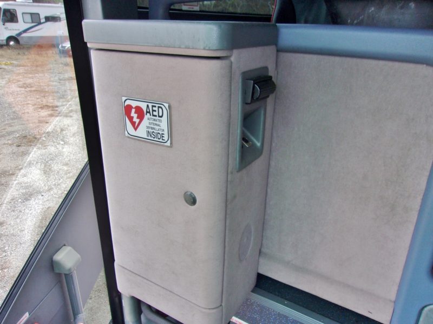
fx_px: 338
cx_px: 216
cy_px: 162
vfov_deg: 51.4
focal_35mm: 27
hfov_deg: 65.3
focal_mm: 4.9
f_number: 3
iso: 80
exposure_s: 1/80
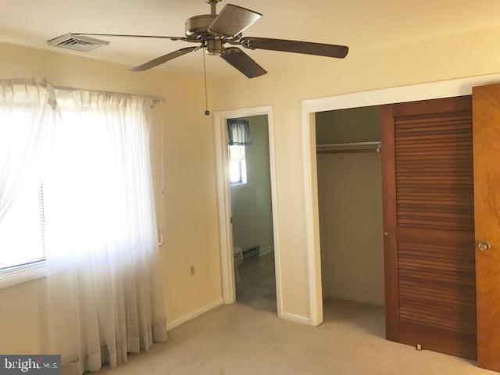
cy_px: 188
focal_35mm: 28
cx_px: 250
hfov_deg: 63.4
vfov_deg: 49.7
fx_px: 404
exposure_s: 1/40
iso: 20
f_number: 1.8
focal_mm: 3.99
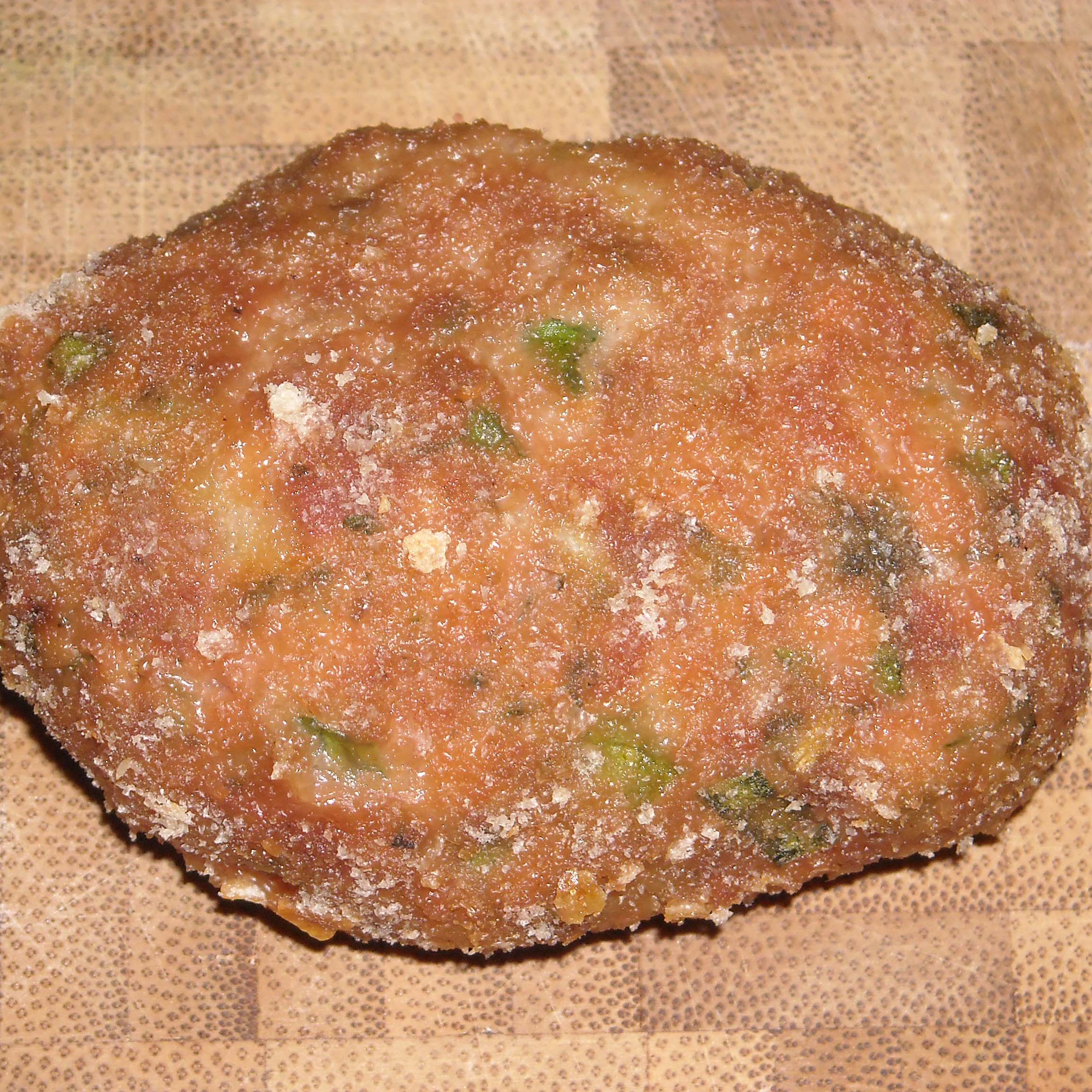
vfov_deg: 14.1
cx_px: 512
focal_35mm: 124
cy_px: 545
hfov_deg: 14.1
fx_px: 4426
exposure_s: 1/125
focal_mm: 17.1
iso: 200
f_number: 9.3
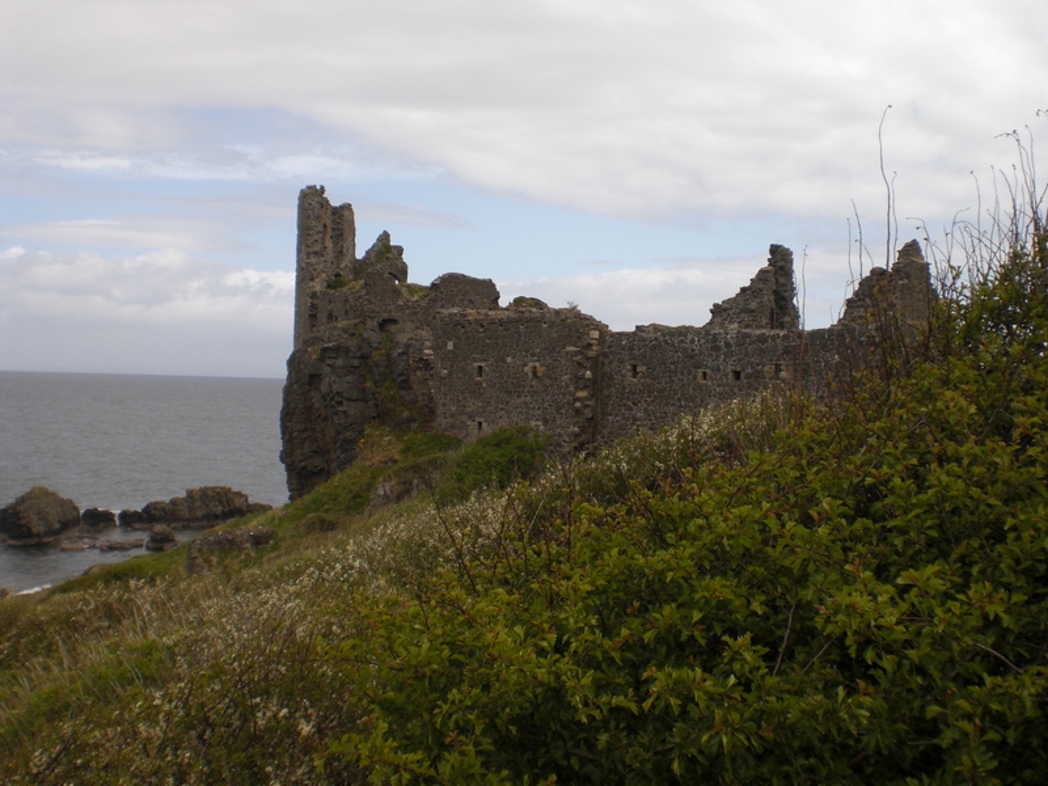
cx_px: 524
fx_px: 1150
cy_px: 393
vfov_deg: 37.7
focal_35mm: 38
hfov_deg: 49.0
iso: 50
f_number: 4.4
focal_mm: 6.3
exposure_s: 1/320
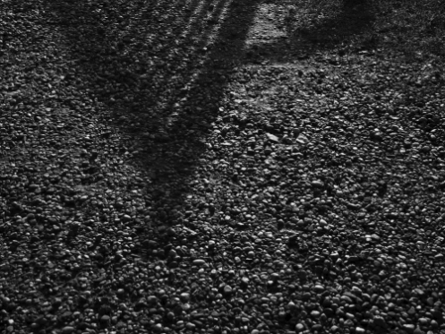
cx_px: 223
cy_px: 16
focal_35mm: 58
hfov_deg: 33.2
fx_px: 746
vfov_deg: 24.3
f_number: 8
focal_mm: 40
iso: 100
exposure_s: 1/250
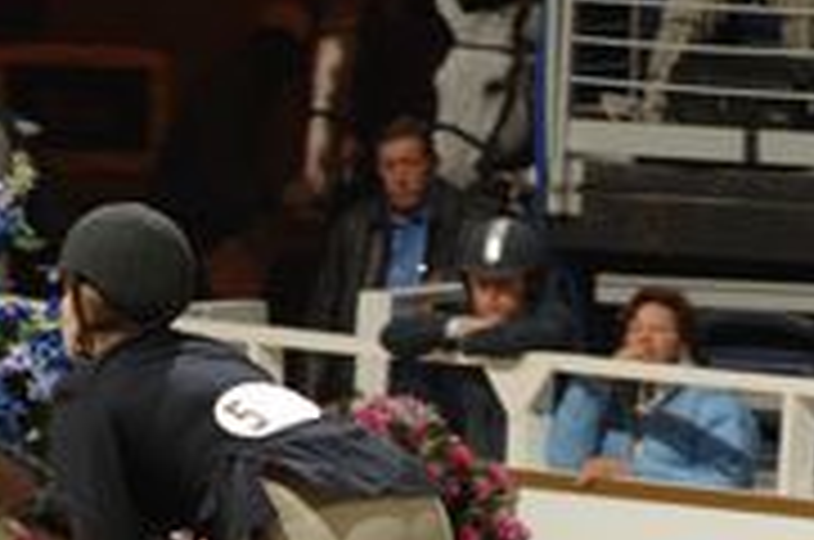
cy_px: 574
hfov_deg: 2.0
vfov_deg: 1.3
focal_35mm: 1059
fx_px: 23903
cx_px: 211
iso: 200
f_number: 5
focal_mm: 200
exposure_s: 1/250
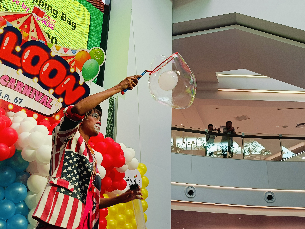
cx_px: 152
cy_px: 114
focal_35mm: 40
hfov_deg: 46.8
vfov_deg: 36.0
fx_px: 352
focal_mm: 4.7
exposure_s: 1/50
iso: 210
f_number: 1.7
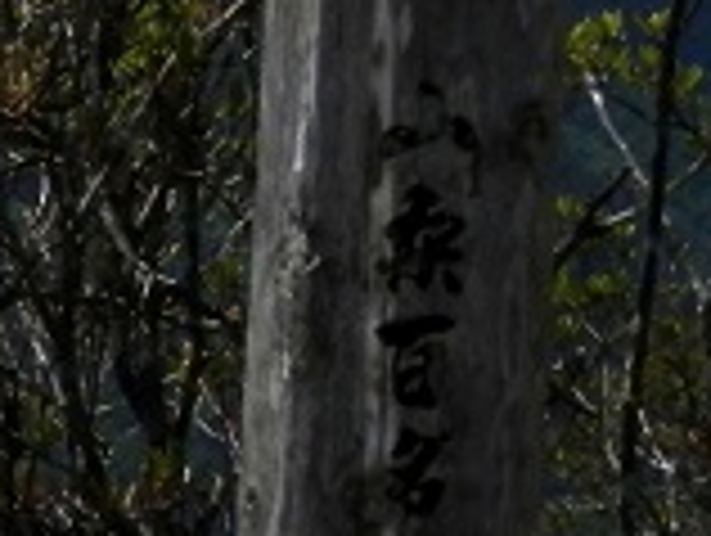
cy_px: -649
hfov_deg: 7.6
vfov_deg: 5.8
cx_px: -698
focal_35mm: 248
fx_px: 5102
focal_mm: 8.9
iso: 80
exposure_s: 1/320
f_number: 11.2
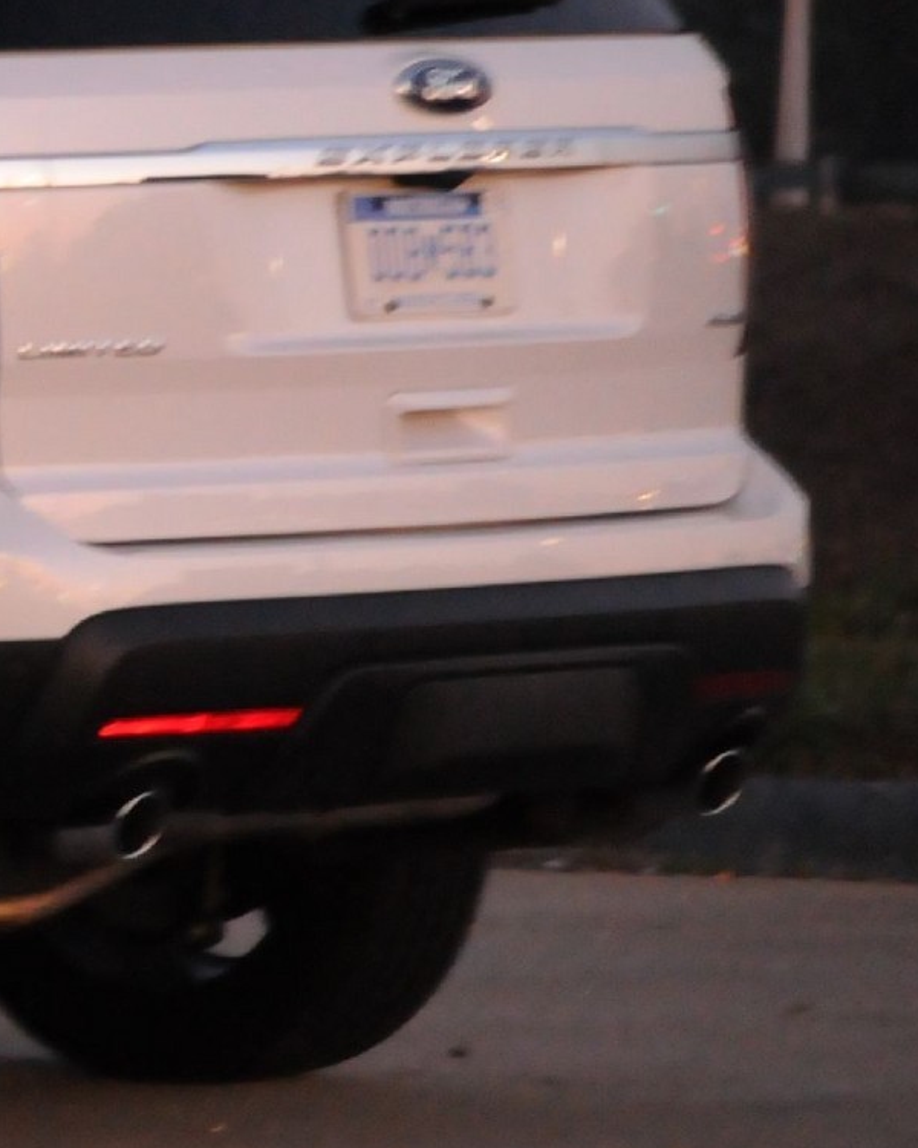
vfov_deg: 4.6
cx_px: -956
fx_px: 14332
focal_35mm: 422
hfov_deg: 3.6
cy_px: 304
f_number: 4.5
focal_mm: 90
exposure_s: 1/13
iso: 2500
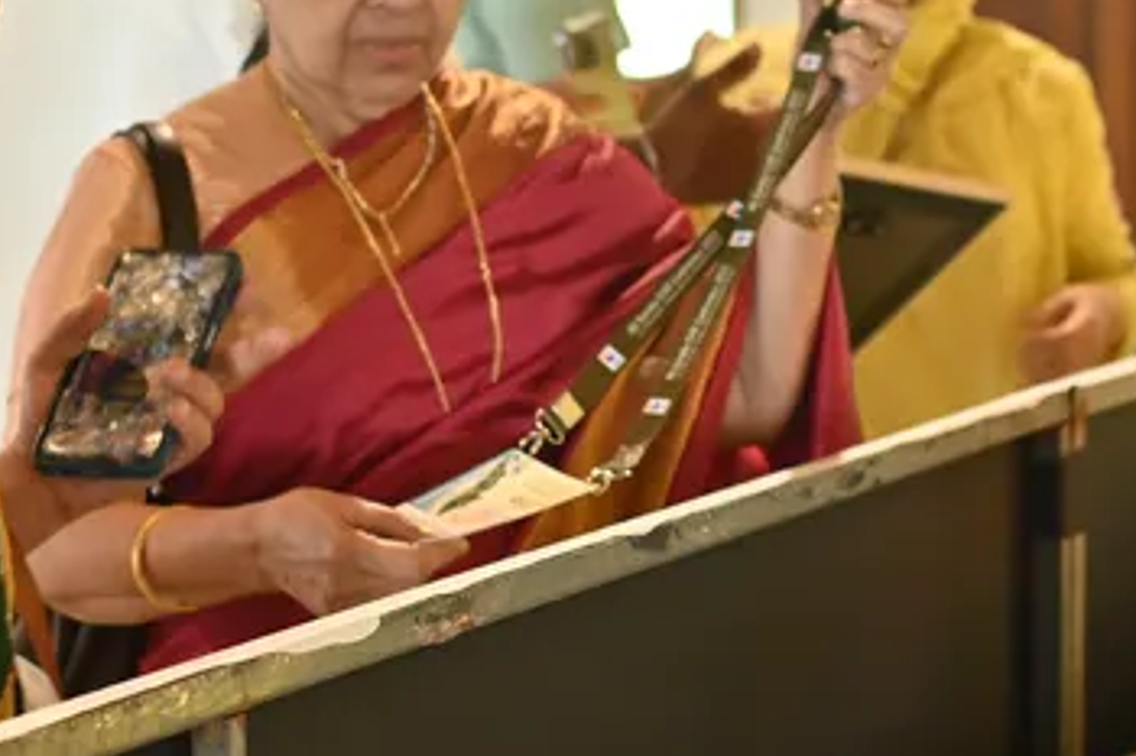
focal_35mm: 128
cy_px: 180
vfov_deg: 10.7
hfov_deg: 15.9
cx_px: 860
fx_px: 4037
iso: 800
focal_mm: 35
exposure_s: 1/100
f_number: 2
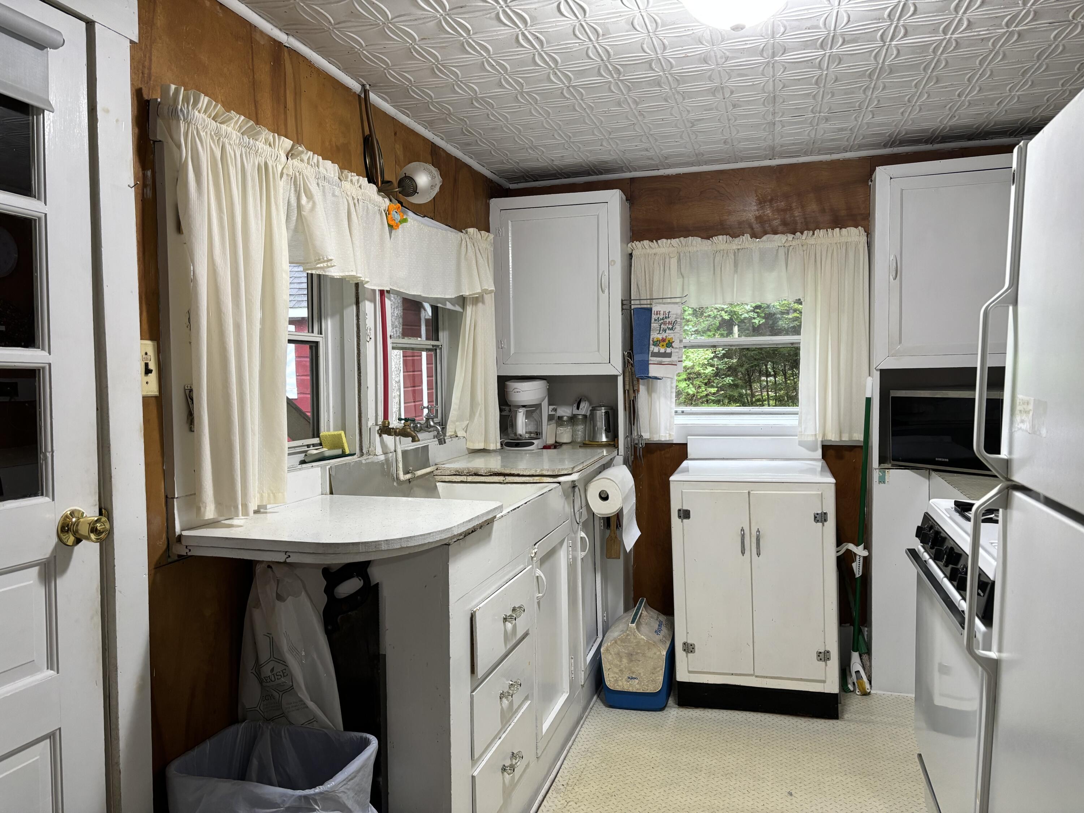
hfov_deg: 67.3
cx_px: 542
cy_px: 406
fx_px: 814
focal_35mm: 26
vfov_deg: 53.1
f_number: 1.6
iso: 160
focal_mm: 5.96
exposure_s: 1/60
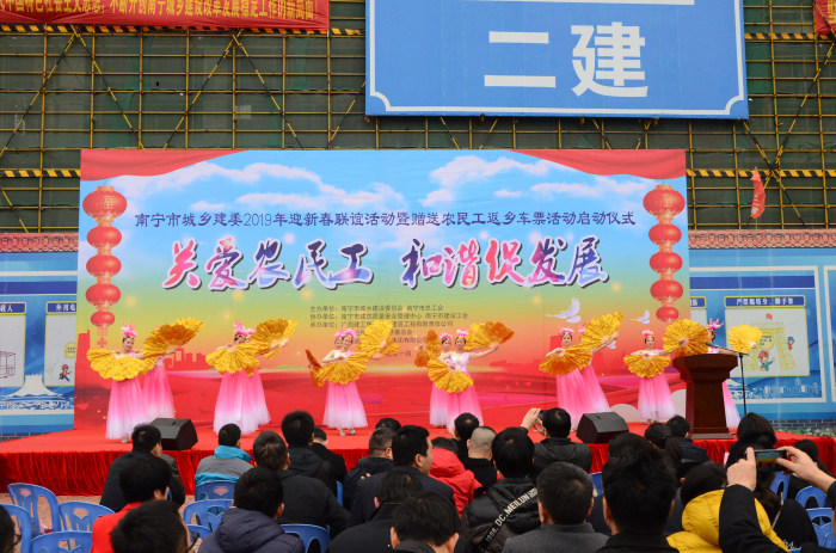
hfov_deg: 53.2
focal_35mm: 36
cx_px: 418
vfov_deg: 36.7
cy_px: 276
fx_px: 834
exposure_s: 1/250
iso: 1600
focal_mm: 24
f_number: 8
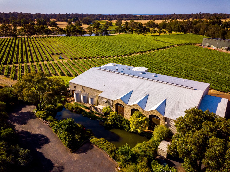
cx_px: 115
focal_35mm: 26
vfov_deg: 53.0
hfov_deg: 67.3
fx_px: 173
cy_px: 86
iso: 400
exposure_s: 1/5000
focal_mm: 4.7
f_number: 2.2
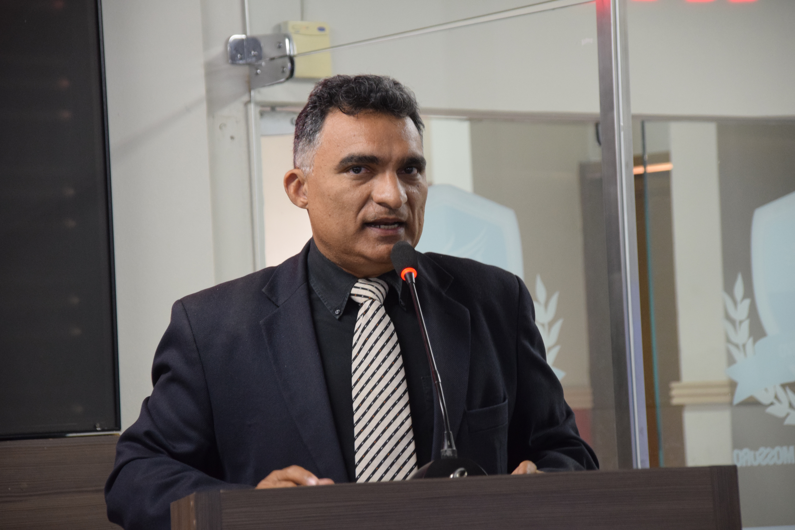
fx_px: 4140
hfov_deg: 11.0
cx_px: 398
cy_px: 265
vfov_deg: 7.3
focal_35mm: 188
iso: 1600
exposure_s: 1/50
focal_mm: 125
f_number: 5.6
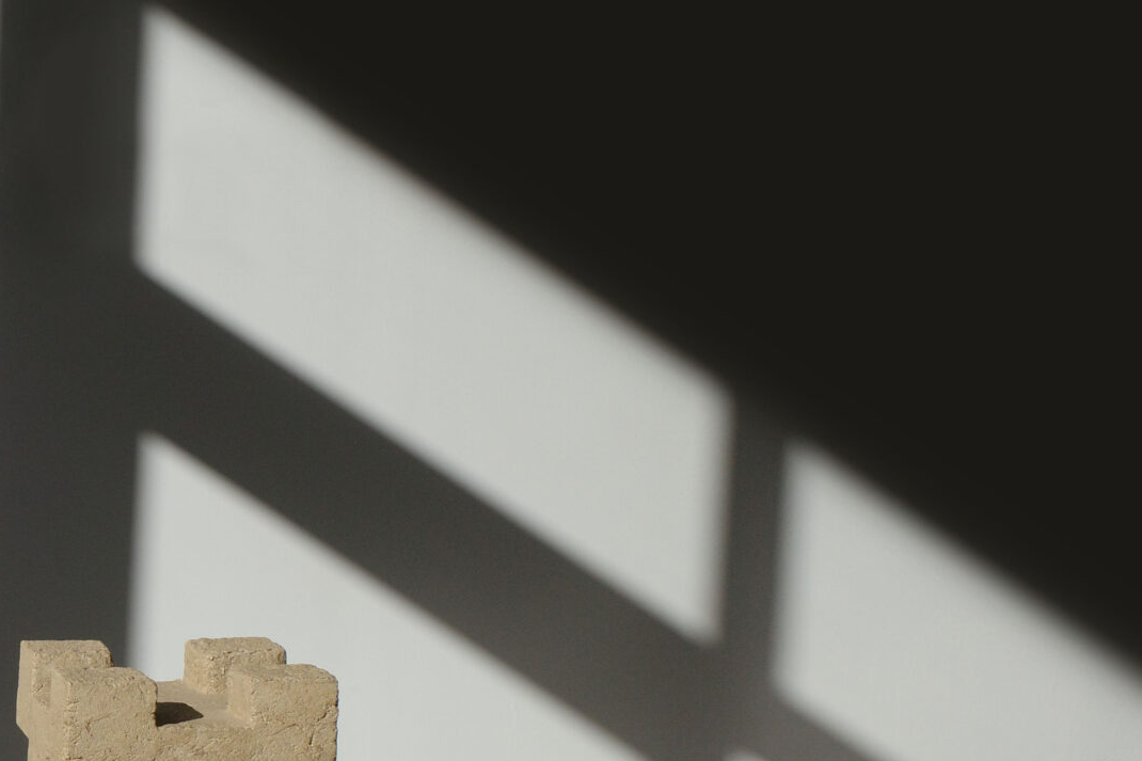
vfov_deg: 20.1
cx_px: -168
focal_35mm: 67
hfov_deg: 27.1
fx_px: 2125
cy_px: 580
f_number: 10
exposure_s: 1/1000
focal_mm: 18.3
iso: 500
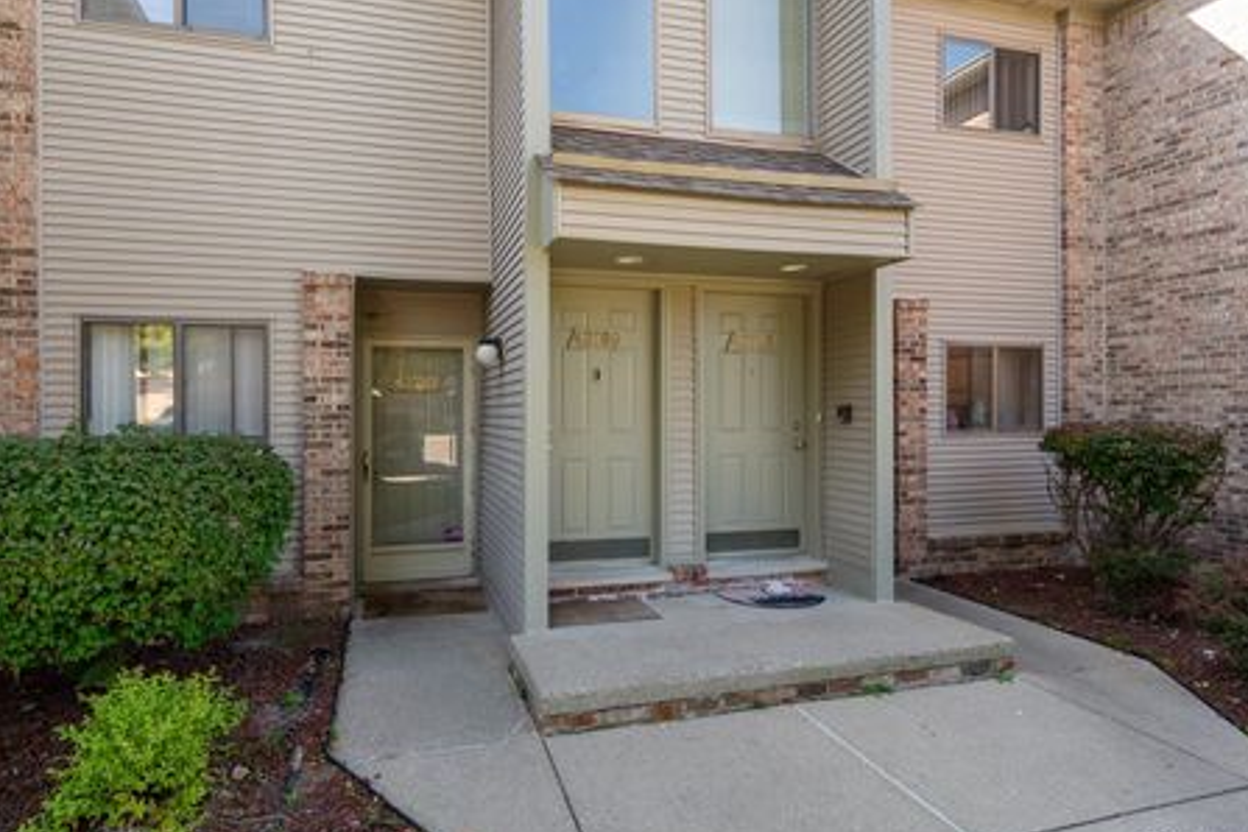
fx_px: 659
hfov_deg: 86.8
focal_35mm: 19
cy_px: 398
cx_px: 581
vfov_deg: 64.5
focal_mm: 17
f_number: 9
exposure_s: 1/80
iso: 400
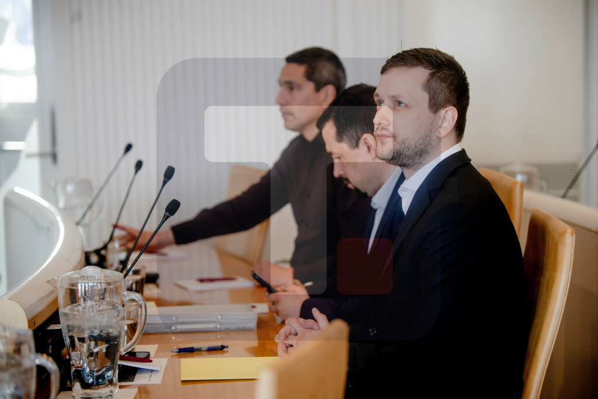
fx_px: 3322
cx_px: 299
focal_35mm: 200
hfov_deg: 10.3
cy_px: 200
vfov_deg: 6.9
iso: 1000
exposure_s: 1/400
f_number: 2.8
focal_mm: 200
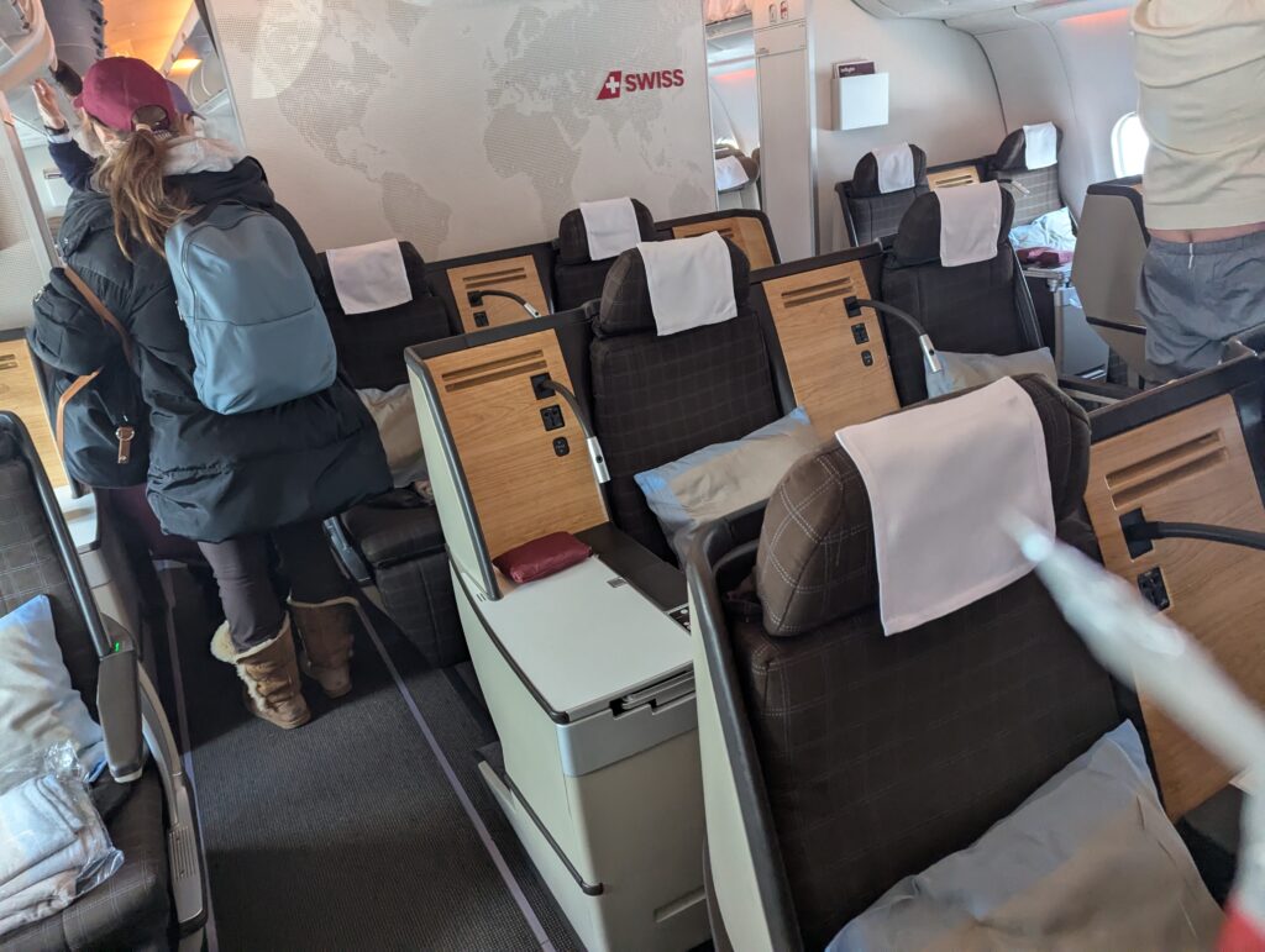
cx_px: 632
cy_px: 476
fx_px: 878
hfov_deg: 71.5
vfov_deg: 56.9
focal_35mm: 24
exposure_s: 1/333
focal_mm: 6.81
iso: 967
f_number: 1.85
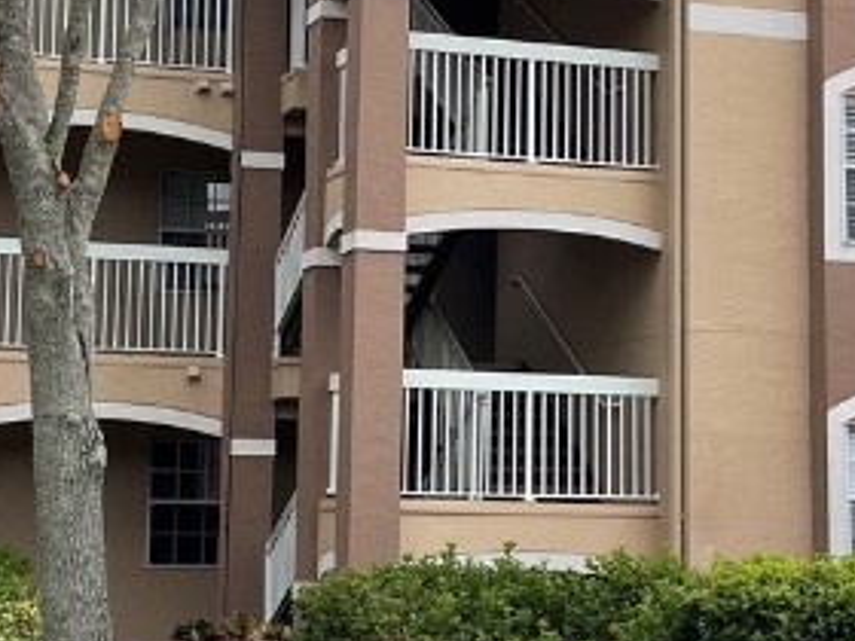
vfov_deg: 15.5
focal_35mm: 95
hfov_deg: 20.6
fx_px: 2346
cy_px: 220
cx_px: 473
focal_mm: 4.2
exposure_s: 1/703
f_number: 1.6
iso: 32
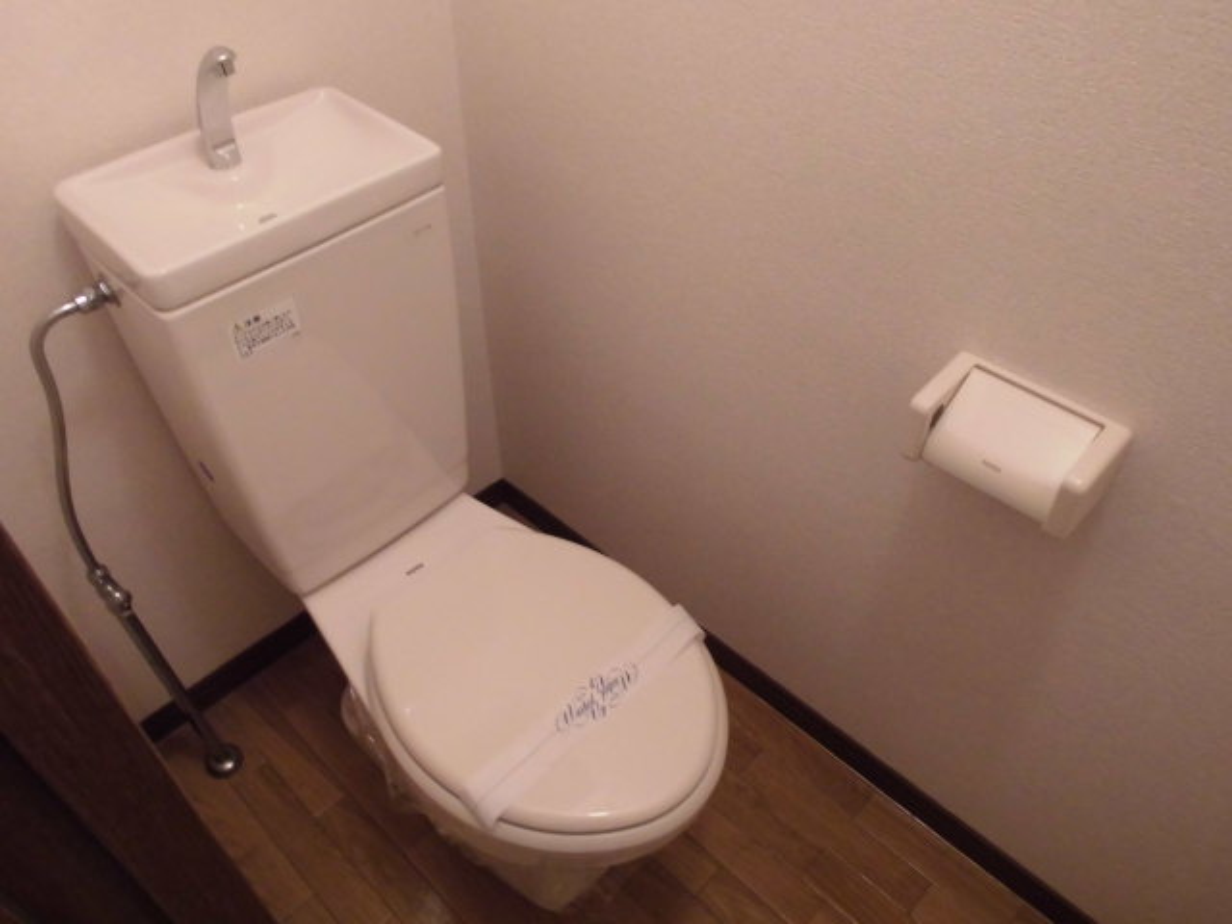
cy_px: 462
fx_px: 925
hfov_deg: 67.3
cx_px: 616
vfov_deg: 53.1
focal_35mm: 26
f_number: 3.5
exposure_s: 1/13
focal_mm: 4.6
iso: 400
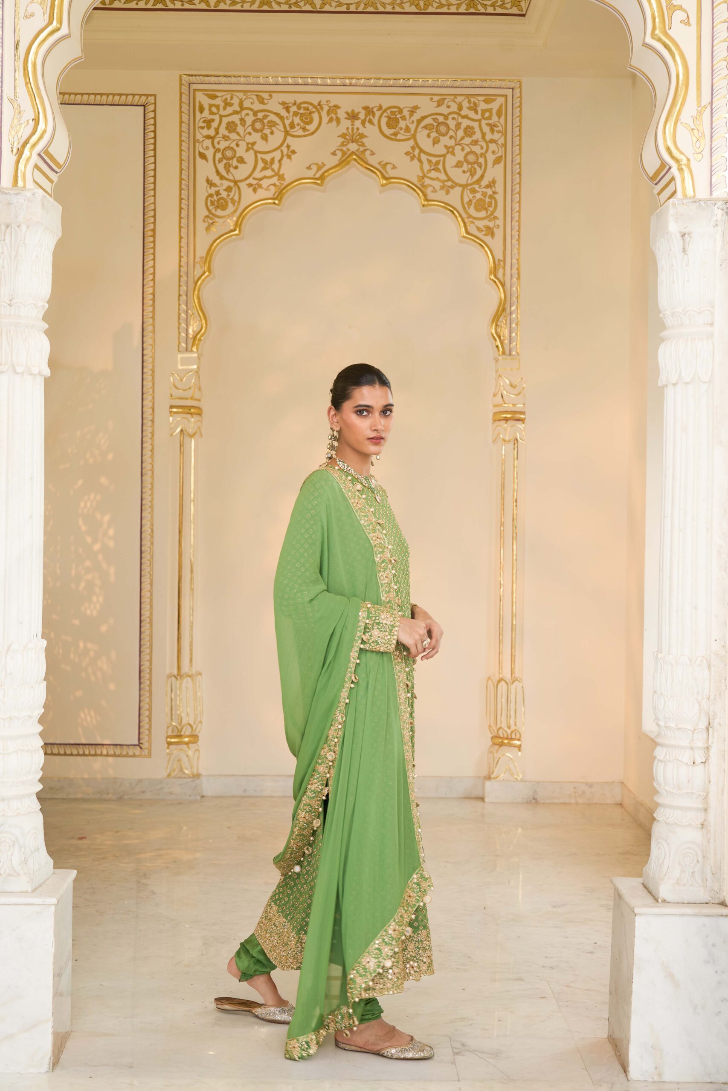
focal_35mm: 54
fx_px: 1638
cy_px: 546
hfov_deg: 25.1
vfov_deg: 36.9
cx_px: 364
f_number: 5.6
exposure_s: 1/100
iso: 200
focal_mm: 54
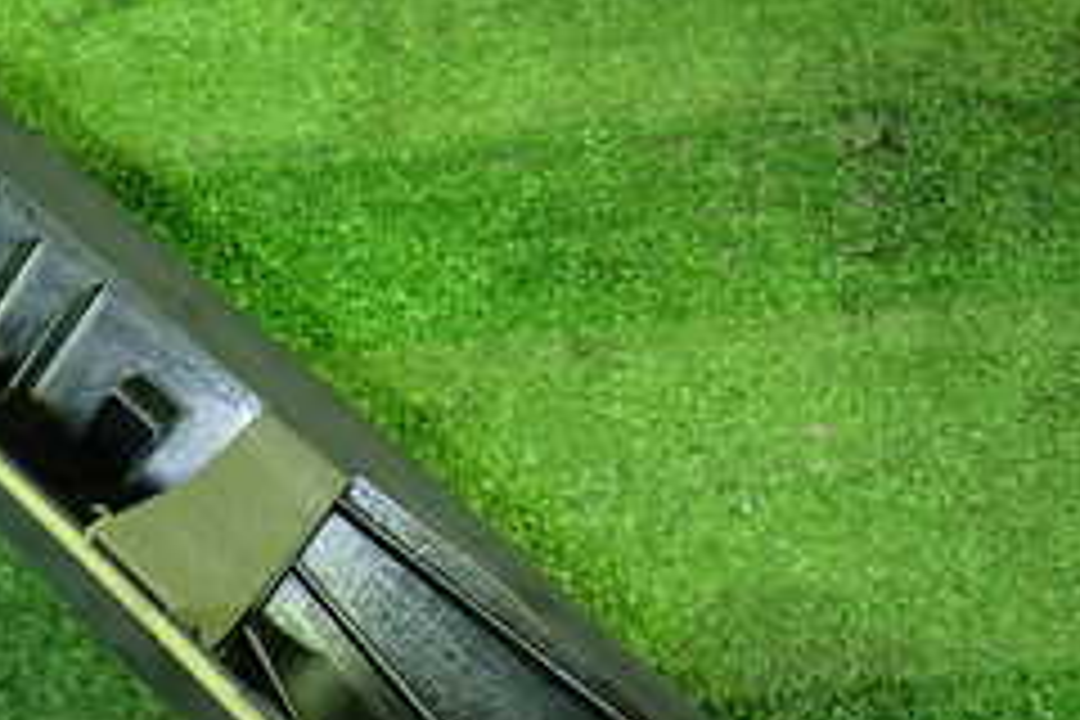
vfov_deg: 17.5
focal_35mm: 78
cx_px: -45
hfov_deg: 24.6
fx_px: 2340
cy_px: 248
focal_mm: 5.4
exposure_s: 1/30
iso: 800
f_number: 2.3
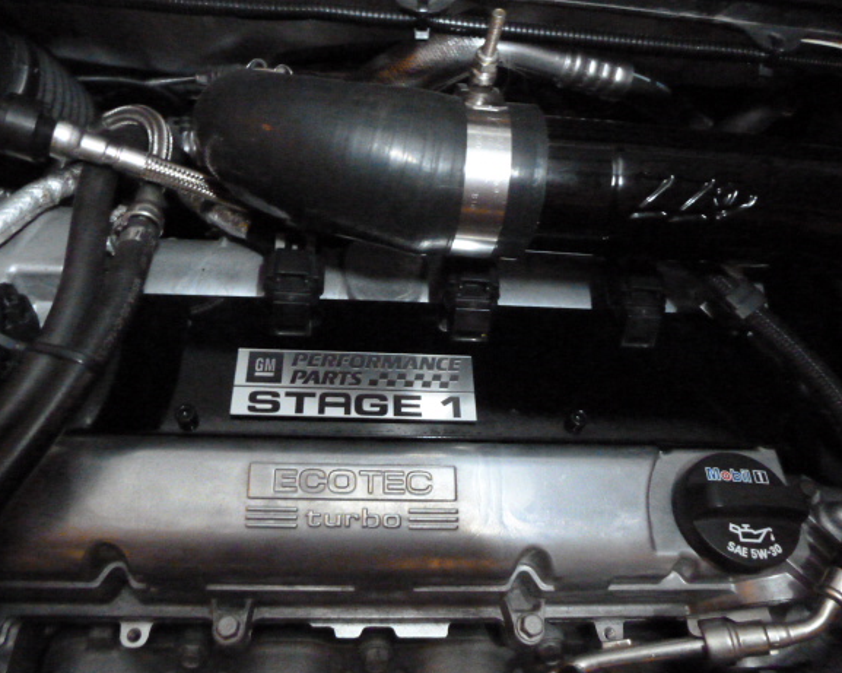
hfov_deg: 66.0
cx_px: 400
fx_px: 648
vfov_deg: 54.9
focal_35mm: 26
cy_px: 339
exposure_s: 1/15
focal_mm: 4.3
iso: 1600
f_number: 3.3
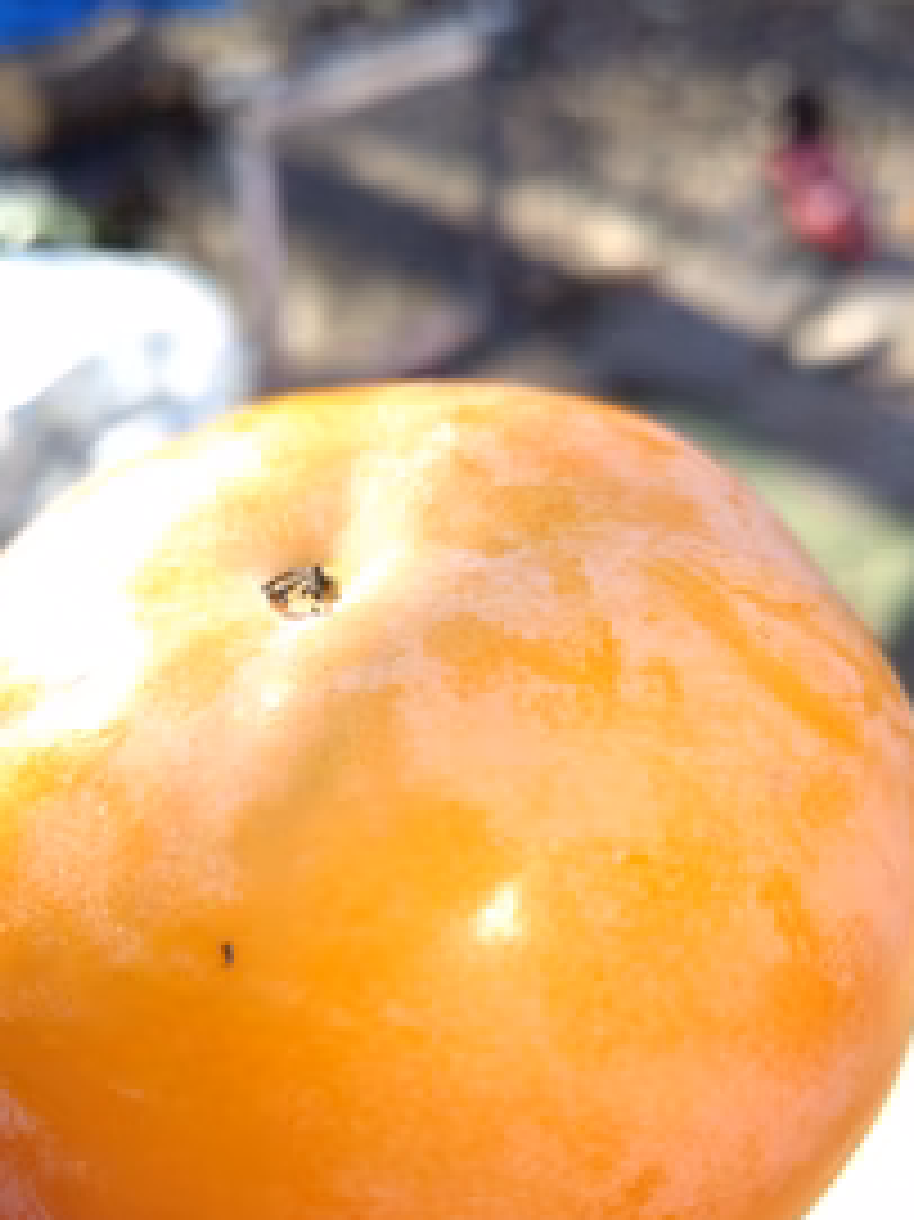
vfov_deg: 53.6
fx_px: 1198
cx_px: 387
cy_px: 729
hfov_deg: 41.7
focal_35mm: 34
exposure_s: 1/113
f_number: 1.9
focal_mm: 5.5
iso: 50
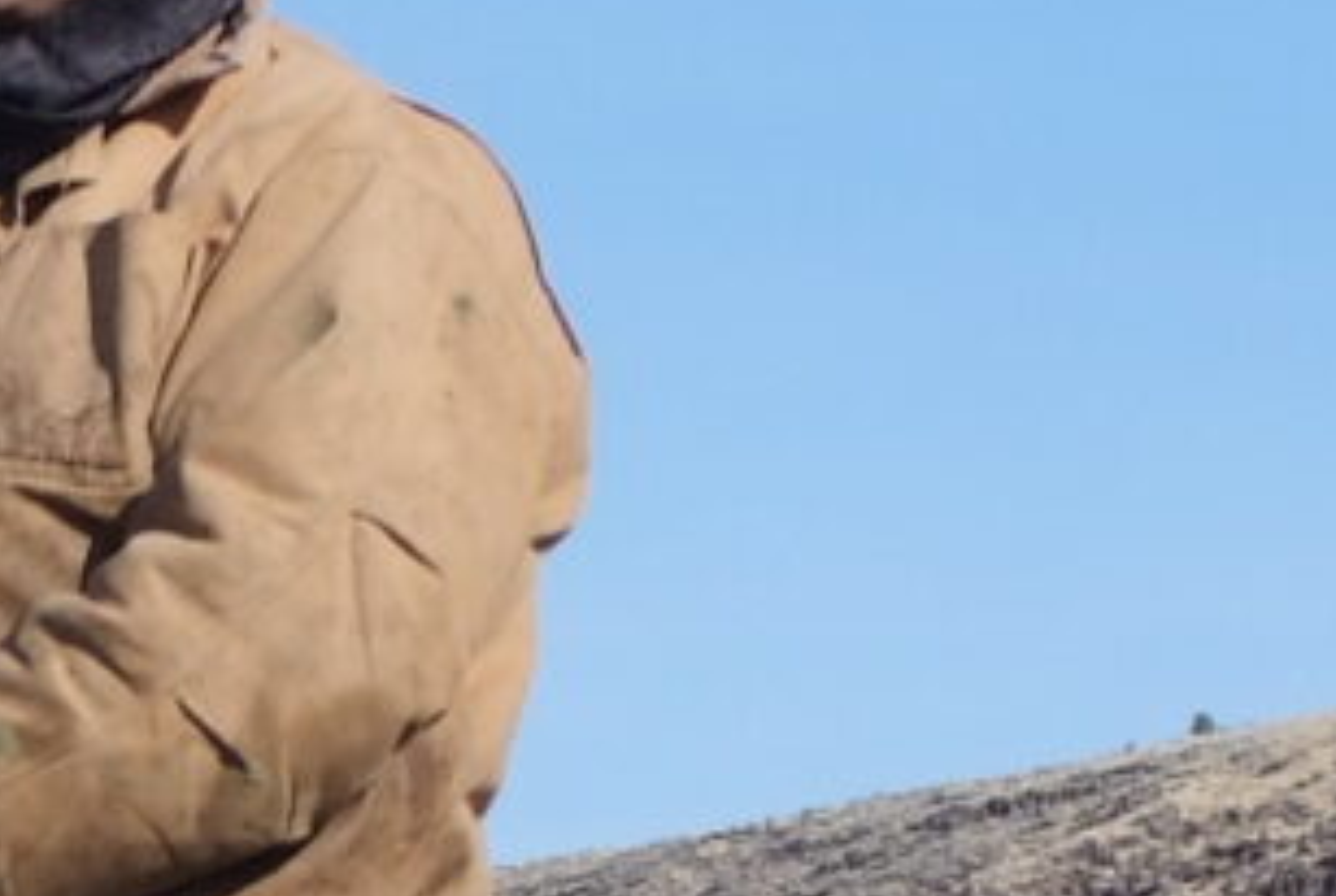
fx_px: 11898
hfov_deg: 6.4
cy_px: 1527
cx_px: -174
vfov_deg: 4.3
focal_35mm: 320
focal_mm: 32
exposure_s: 1/1000
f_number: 5
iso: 200
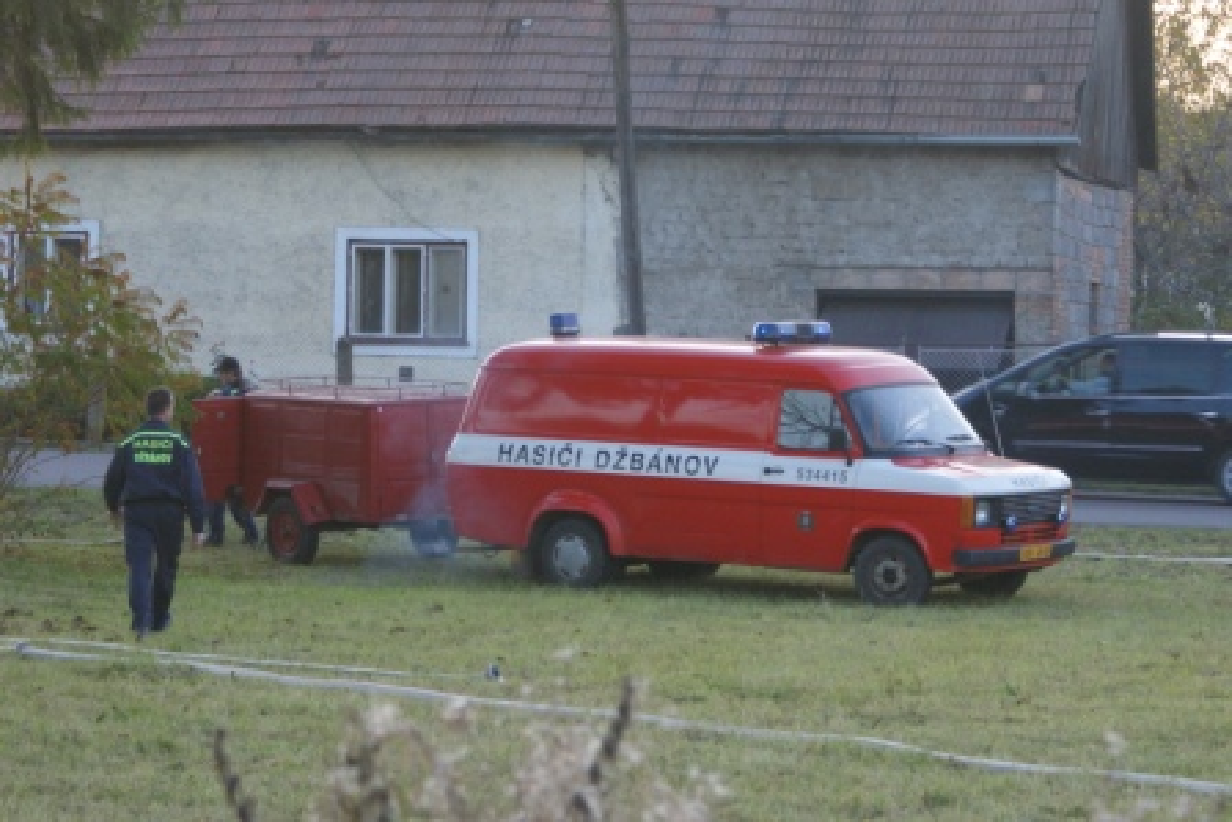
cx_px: 616
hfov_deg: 14.0
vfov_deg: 9.3
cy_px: 411
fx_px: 5032
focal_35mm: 147
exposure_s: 1/125
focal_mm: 70
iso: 400
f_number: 5.6
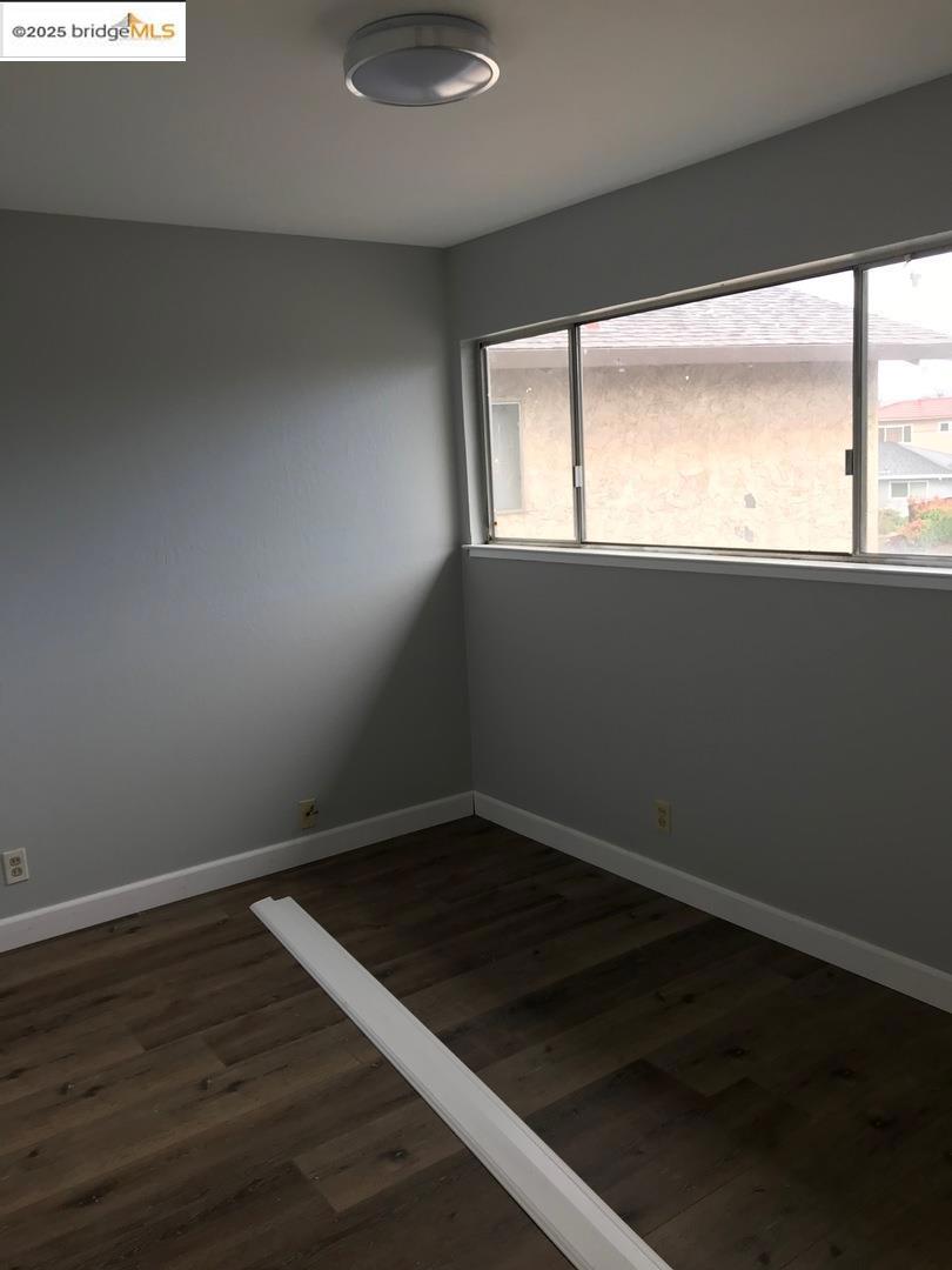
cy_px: 635
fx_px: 1027
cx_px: 476
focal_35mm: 28
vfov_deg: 63.4
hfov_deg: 49.7
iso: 25
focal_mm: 3.99
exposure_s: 1/60
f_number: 1.8
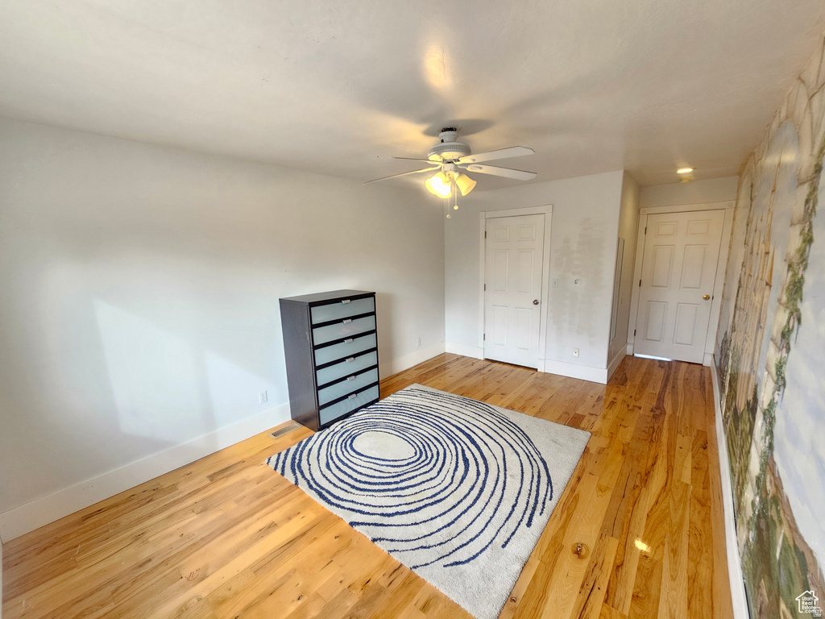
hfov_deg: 106.2
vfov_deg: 89.9
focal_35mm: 13
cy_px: 310
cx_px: 412
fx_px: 310
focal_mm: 2.2
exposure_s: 1/60
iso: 160
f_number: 2.2
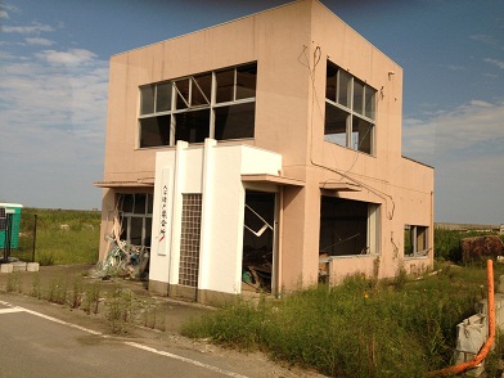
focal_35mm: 33
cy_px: 189
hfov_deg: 55.4
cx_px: 252
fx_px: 480
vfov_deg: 42.9
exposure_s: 1/565
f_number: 2.4
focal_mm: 4.13
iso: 50
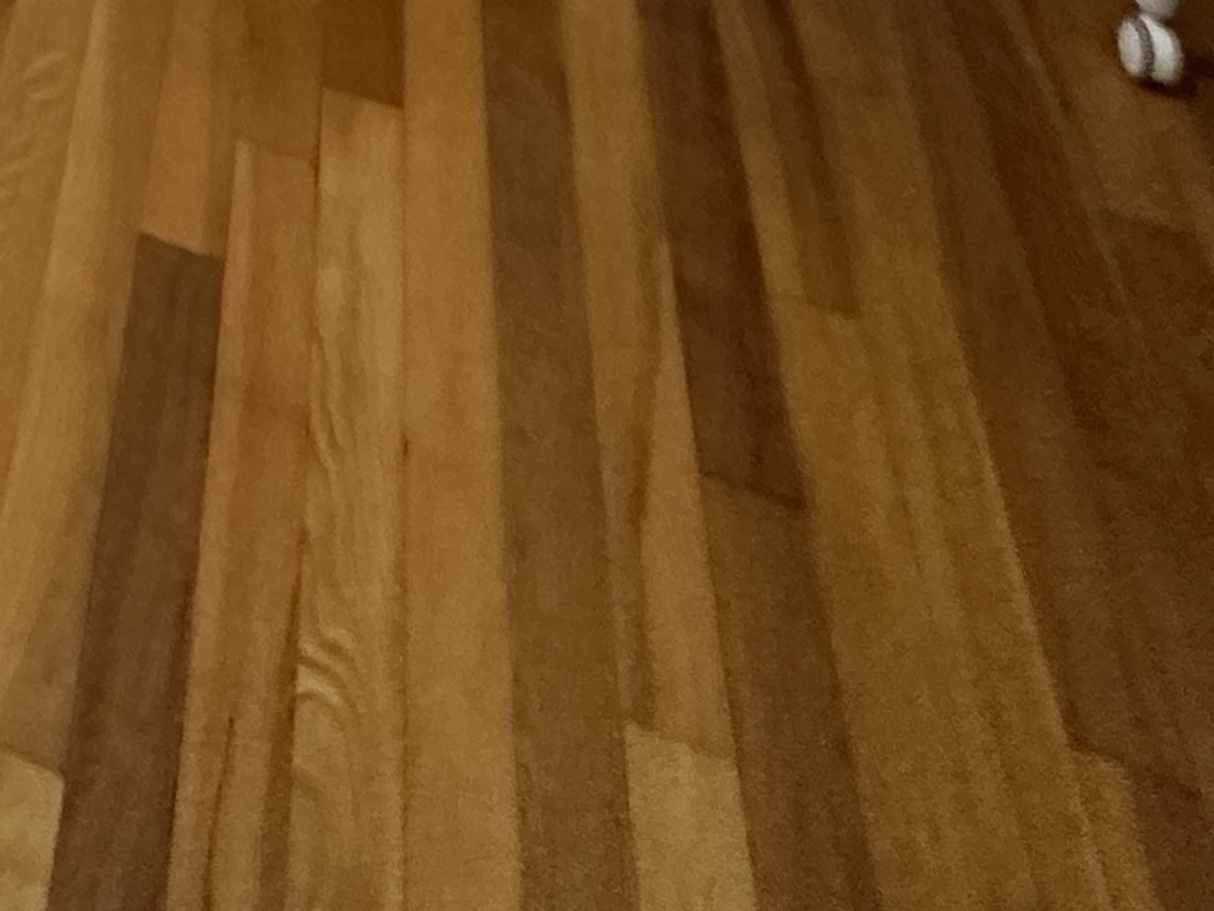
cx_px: -680
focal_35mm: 63
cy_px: -1024
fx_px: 2209
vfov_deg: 16.3
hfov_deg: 23.5
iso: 320
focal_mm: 2.22
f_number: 2.2
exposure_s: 1/60
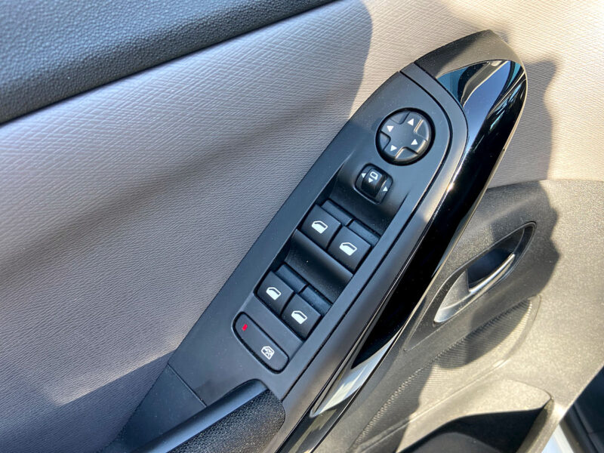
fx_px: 454
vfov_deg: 53.1
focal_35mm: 26
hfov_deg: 67.3
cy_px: 226
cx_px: 302
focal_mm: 4.25
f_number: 1.8
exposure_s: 1/122
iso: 50
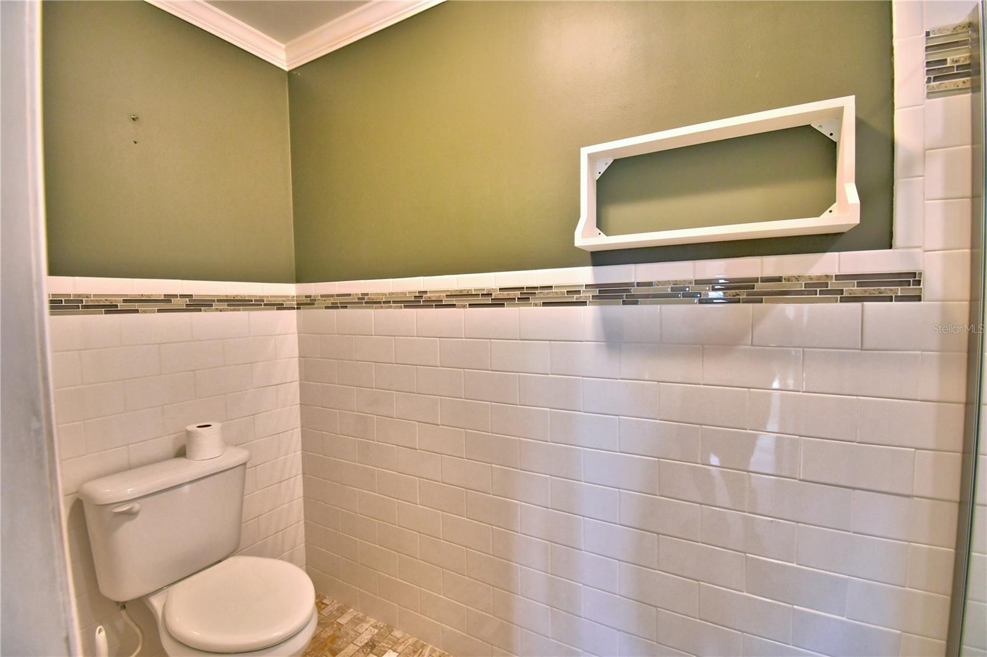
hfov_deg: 100.4
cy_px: 328
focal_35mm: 15
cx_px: 494
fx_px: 411
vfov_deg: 77.3
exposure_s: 1/30
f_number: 4.5
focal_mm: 10
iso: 560
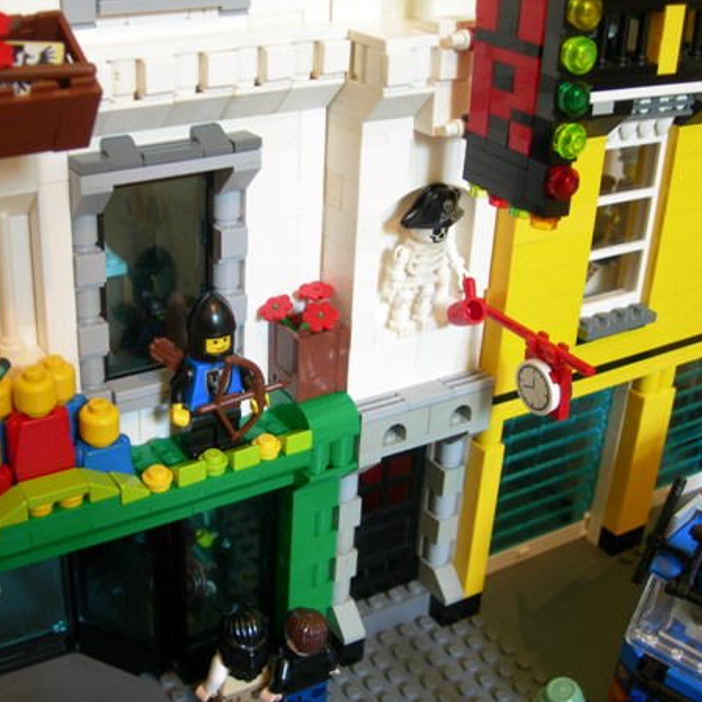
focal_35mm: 48
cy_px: 370
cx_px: 232
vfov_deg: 35.3
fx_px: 1101
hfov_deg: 35.0
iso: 60
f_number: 2.8
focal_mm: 7.8
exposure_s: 1/3.8
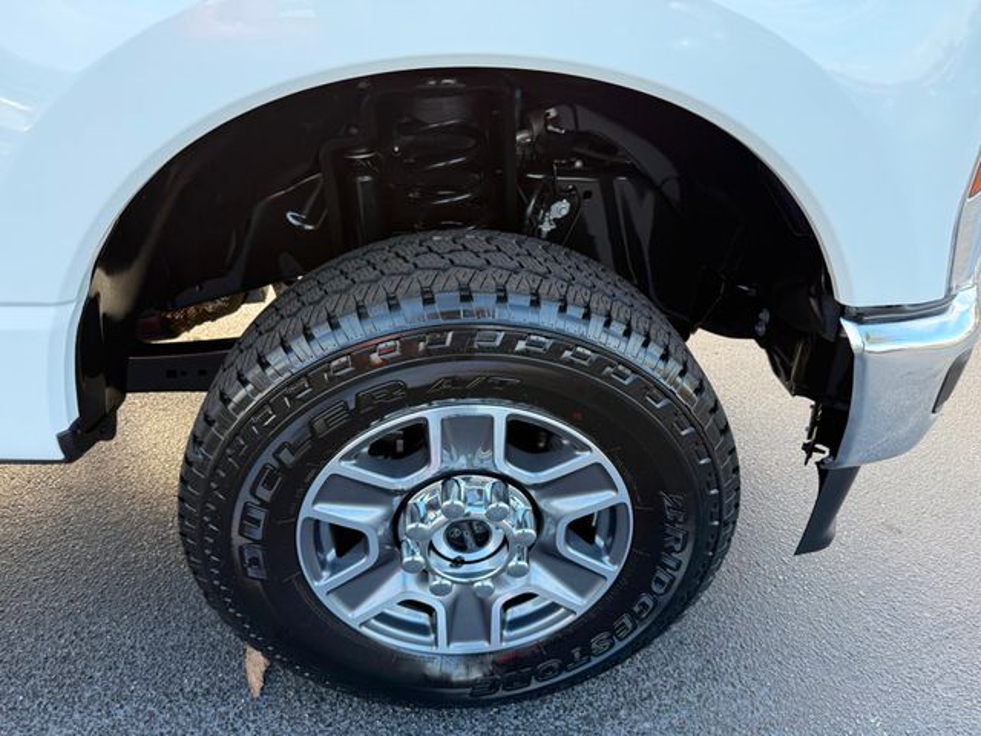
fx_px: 680
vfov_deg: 56.8
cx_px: 490
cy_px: 368
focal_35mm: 24
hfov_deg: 71.6
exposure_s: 1/319
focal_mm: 6.76
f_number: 1.78
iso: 100
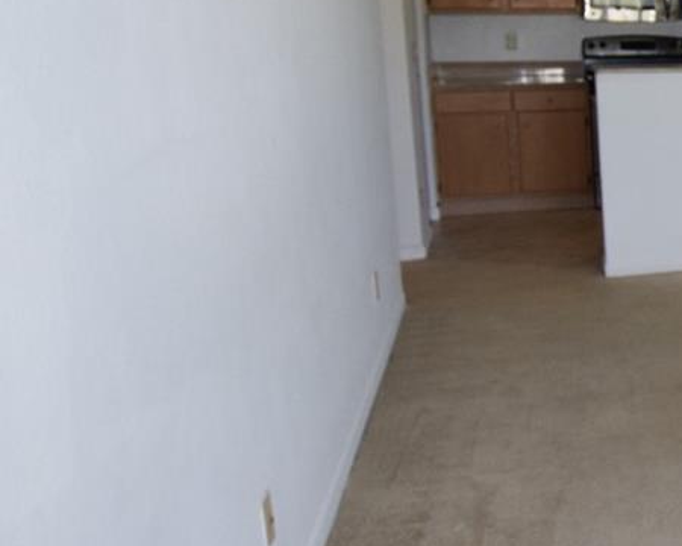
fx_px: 1009
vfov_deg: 30.1
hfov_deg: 27.4
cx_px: 994
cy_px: 206
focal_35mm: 50
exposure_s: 1/125
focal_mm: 10
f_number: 5.6
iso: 800
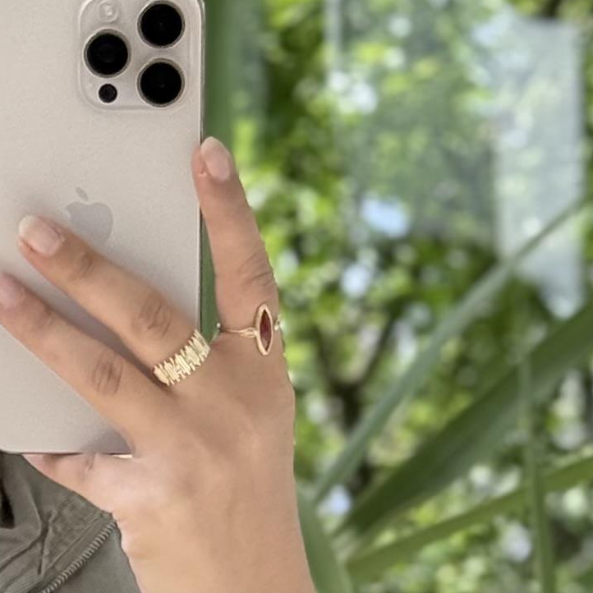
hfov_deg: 7.3
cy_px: 1048
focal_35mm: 237
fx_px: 4593
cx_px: -149
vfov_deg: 7.2
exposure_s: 1/574
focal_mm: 6.76
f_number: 1.78
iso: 80
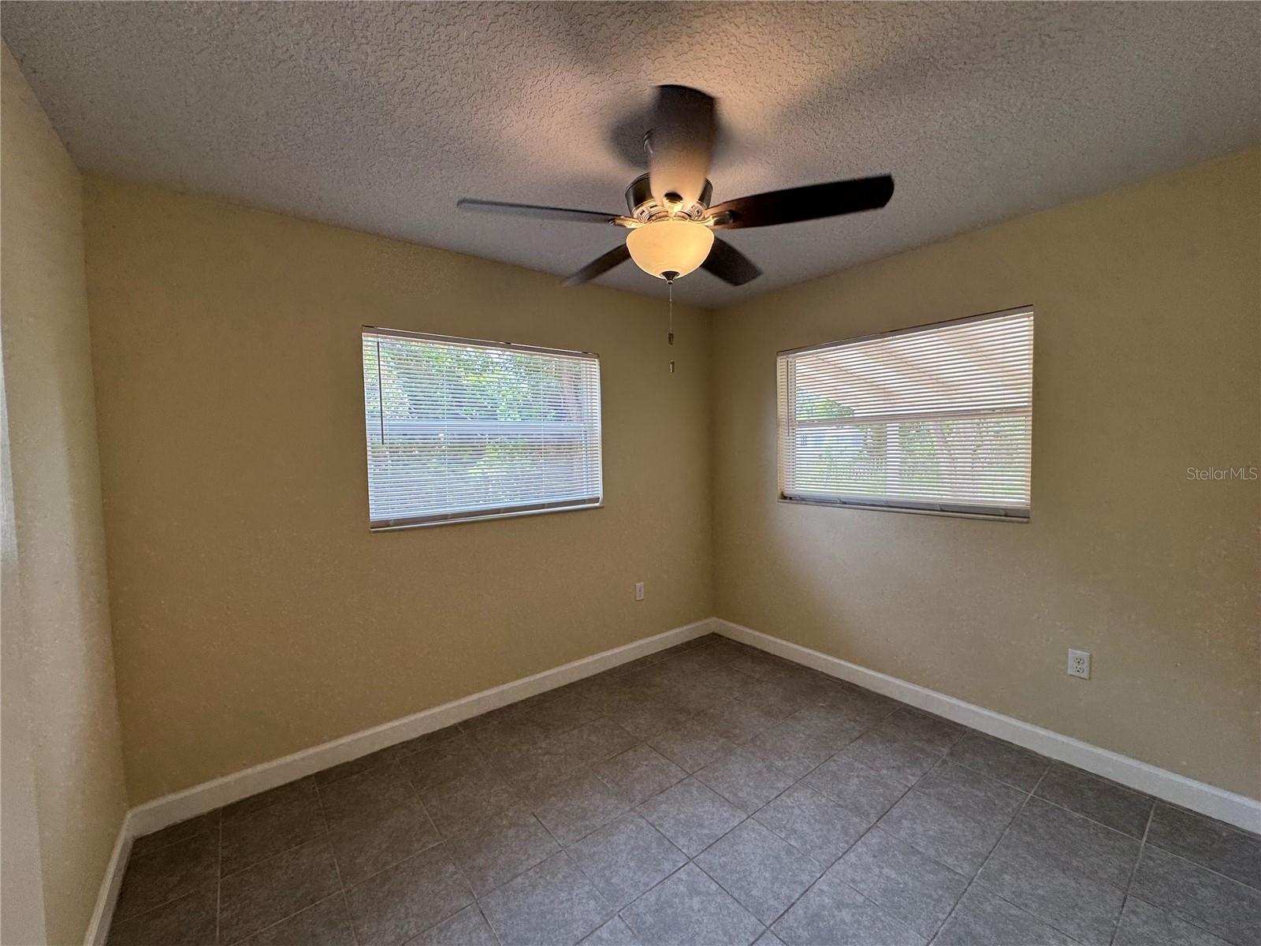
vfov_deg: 85.7
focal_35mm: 14
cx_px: 630
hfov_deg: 102.1
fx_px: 510
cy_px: 473
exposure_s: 1/120
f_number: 2.2
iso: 64
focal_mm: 2.22
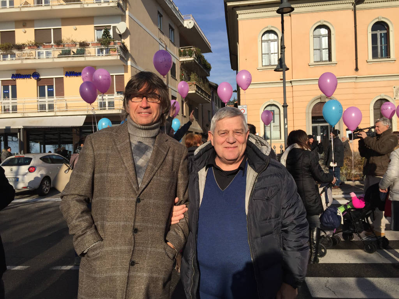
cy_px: 150
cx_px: 200
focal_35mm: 29
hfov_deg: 61.7
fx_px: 334
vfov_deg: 48.2
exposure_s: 1/3049
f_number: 2.2
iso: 32
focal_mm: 4.15
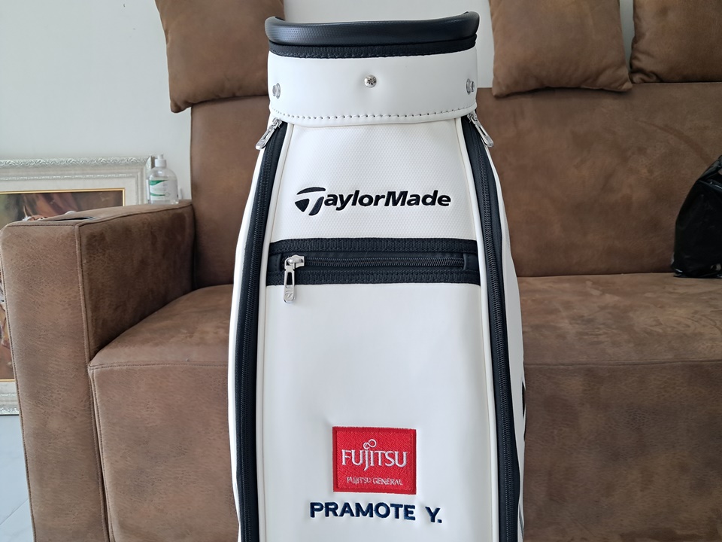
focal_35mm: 27
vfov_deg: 51.4
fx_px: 563
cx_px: 361
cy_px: 271
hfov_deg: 65.3
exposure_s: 1/50
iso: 100
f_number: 1.8
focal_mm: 4
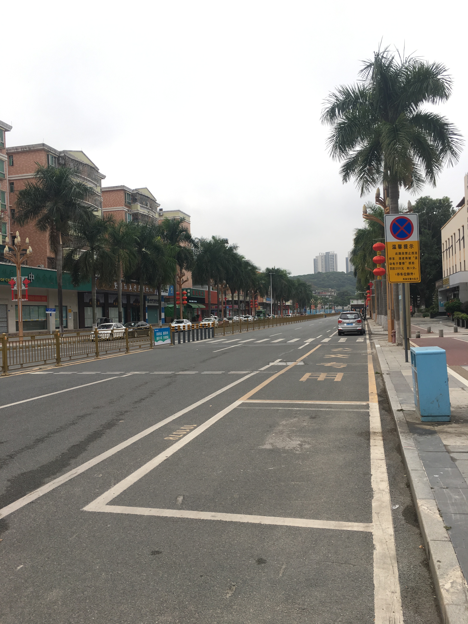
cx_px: 234
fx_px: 523
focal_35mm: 29
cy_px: 312
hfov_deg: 48.2
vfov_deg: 61.7
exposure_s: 1/388
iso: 25
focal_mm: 4.15
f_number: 2.2
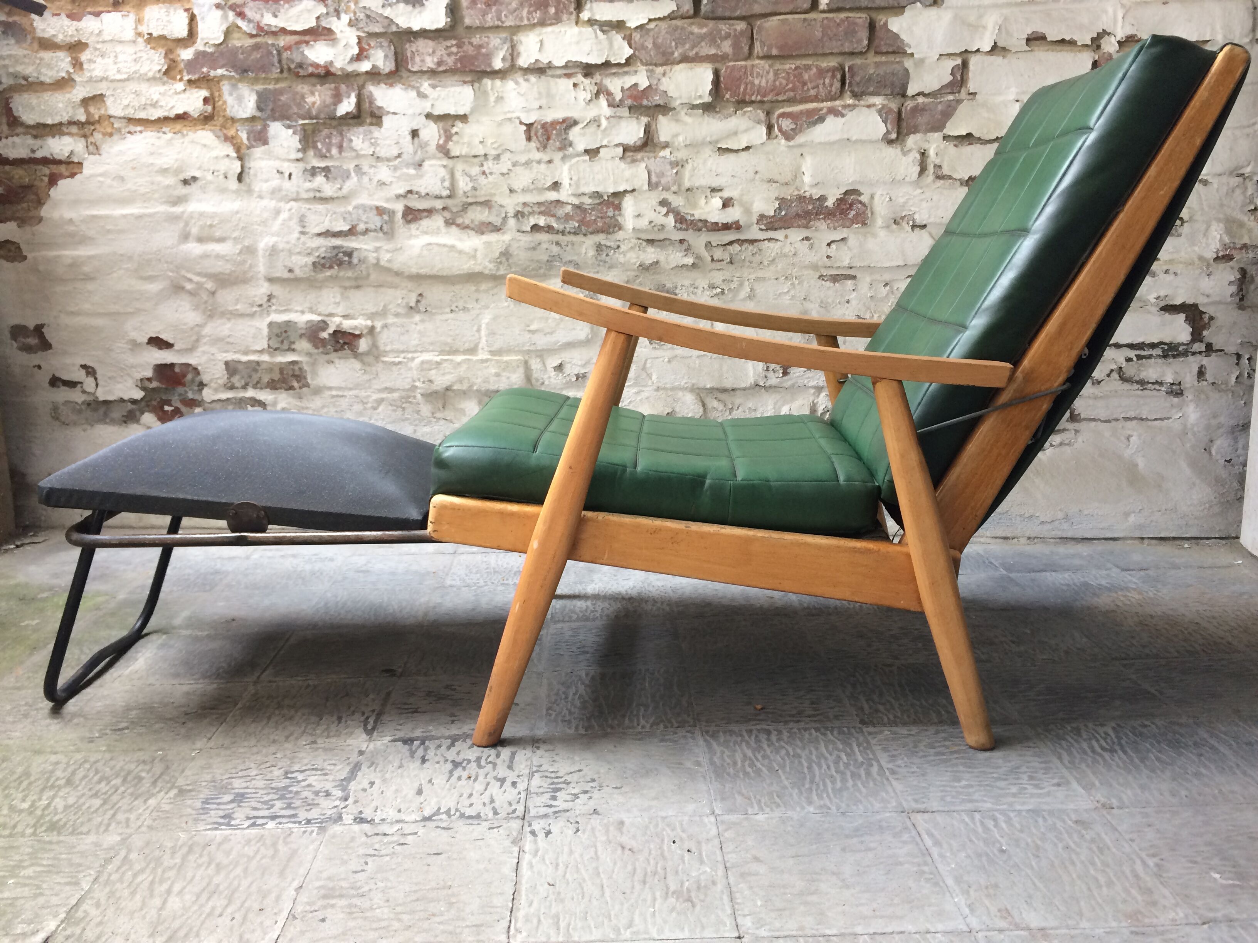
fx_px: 1054
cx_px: 629
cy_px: 472
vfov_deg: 48.2
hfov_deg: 61.7
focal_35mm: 29
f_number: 2.2
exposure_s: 1/33
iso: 50
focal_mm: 4.15
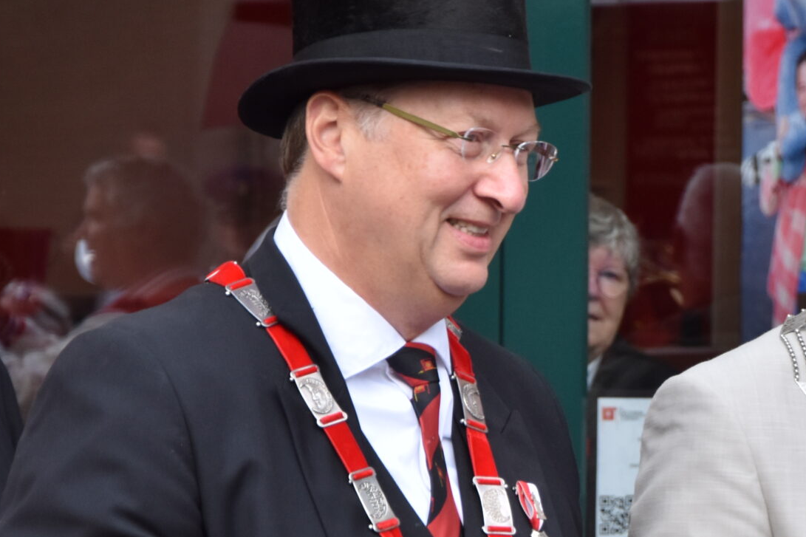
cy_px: 387
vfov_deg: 4.6
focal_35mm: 299
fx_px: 6697
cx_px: 840
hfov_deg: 6.9
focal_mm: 85
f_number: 6.3
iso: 400
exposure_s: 1/160
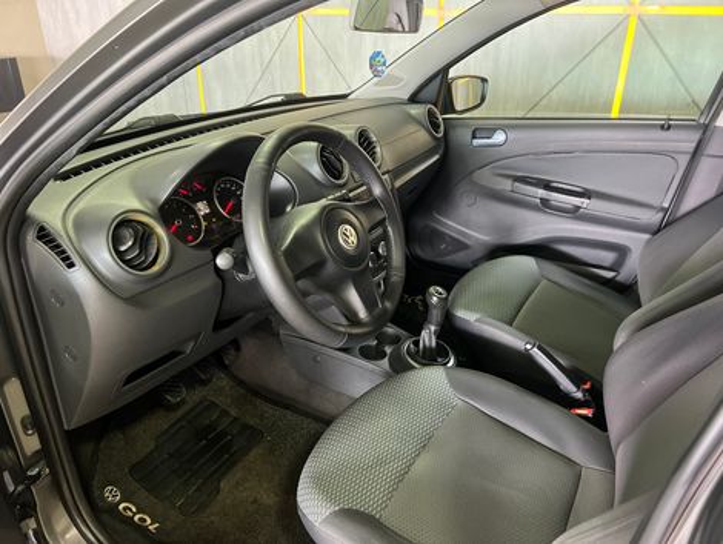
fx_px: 544
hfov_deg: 67.2
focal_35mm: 26
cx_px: 362
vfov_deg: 53.2
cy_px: 272
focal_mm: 5.7
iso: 500
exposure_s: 1/40
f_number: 1.5
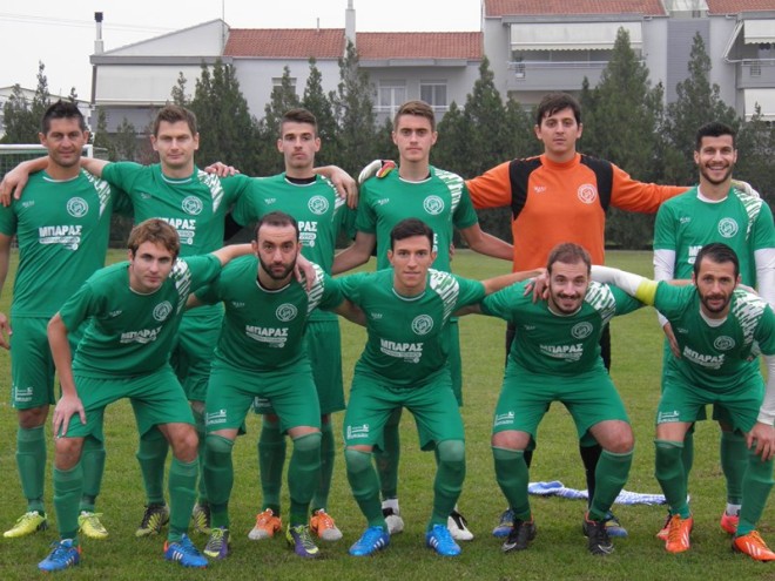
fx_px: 2239
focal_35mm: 100
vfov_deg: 14.8
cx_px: 388
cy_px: 290
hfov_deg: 19.6
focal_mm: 17.1
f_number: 4
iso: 160
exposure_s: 1/125
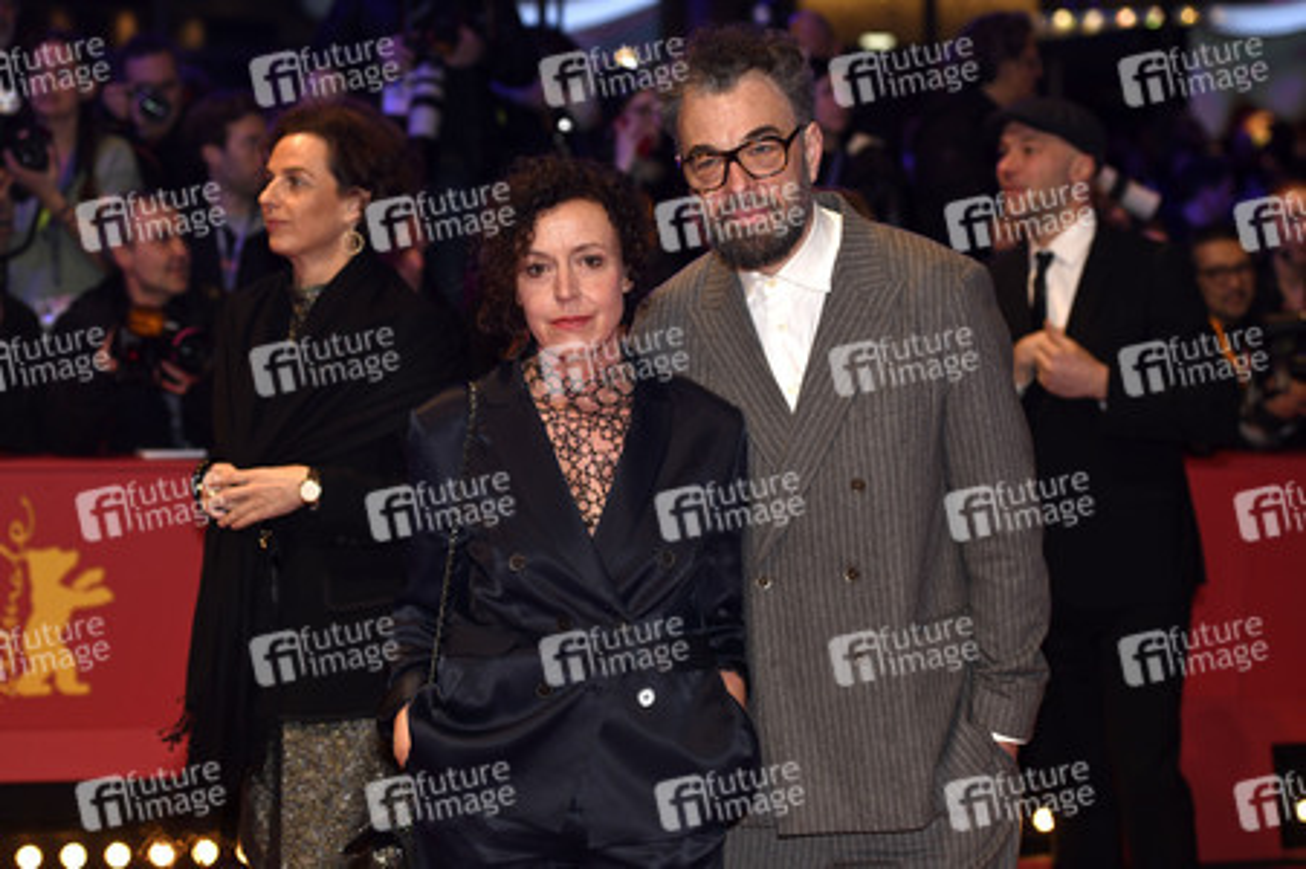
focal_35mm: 70
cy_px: 434
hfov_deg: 28.9
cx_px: 653
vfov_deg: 19.4
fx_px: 2538
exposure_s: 1/640
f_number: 3.5
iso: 800
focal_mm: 70
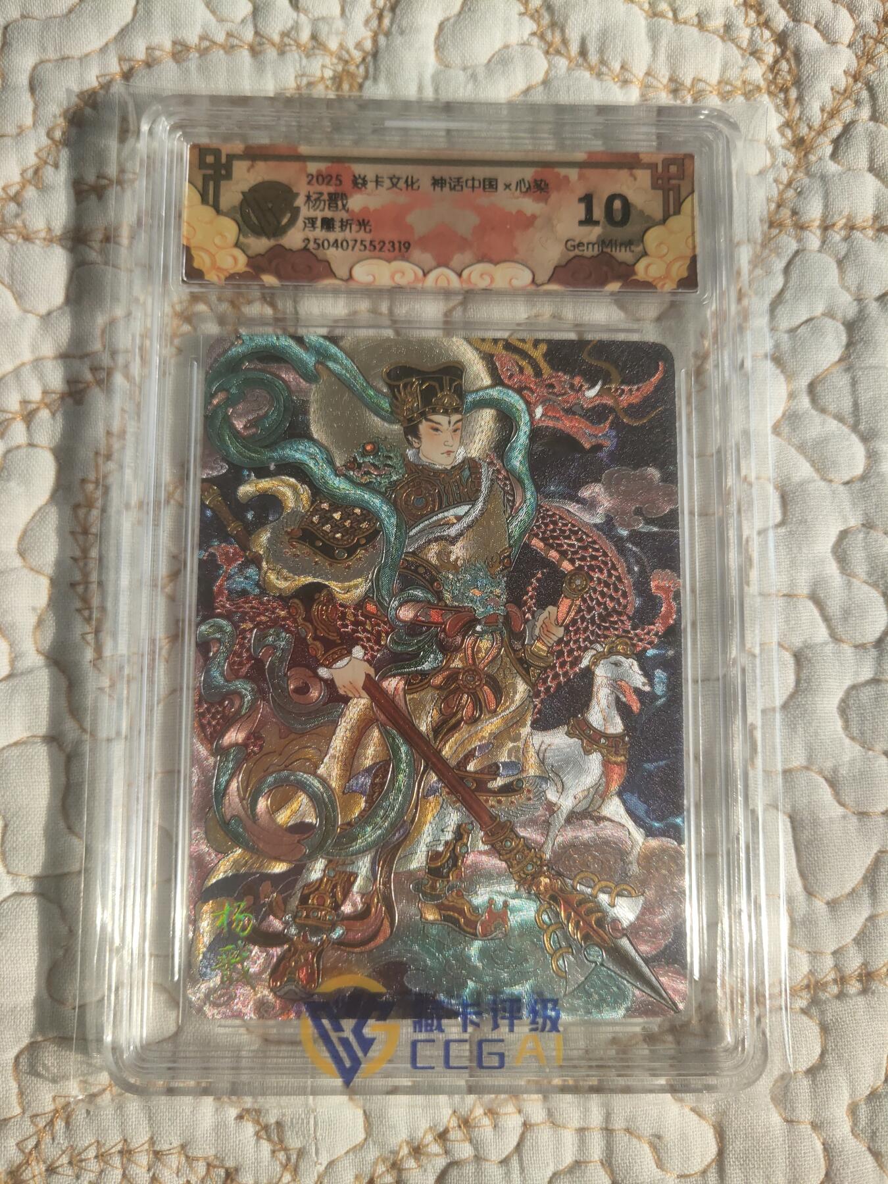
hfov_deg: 53.1
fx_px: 889
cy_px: 592
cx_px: 444
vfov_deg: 67.3
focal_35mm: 26
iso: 50
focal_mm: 4.27
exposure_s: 1/359
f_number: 1.79
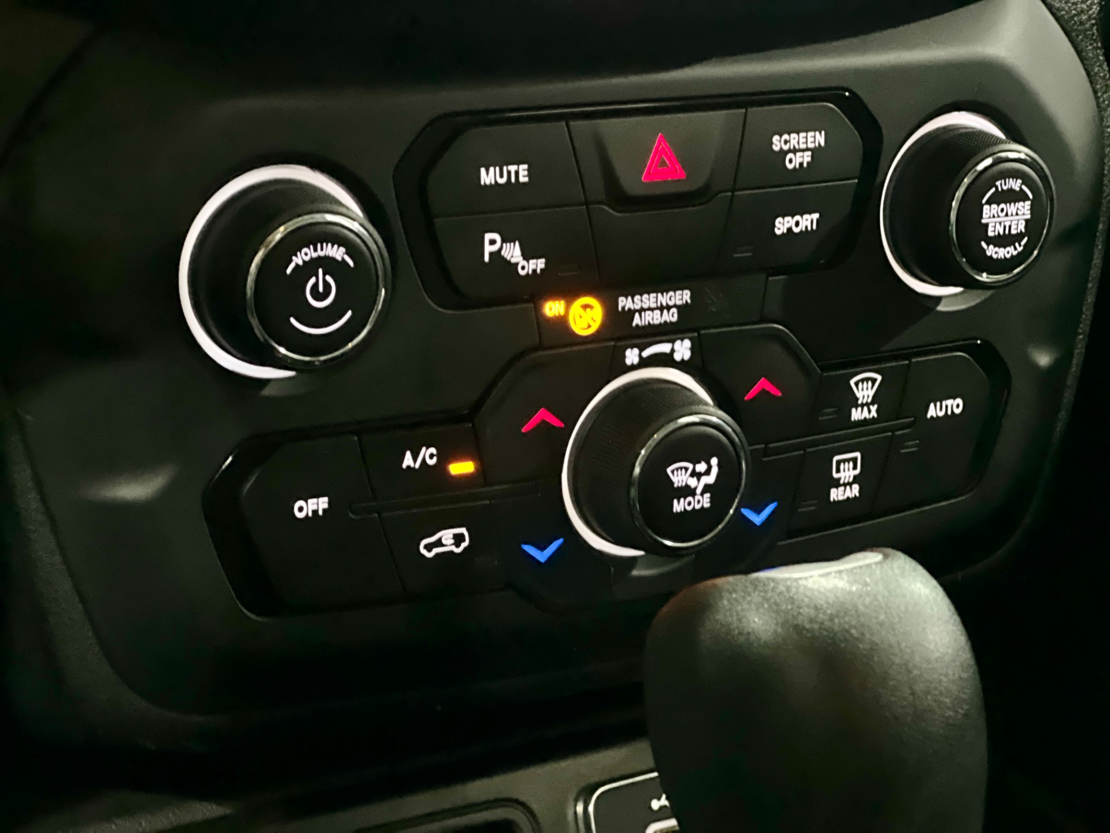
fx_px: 2469
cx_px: 555
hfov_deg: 25.3
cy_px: 416
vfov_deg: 19.1
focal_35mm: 77
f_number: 2.8
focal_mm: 9
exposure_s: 1/15
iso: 2000
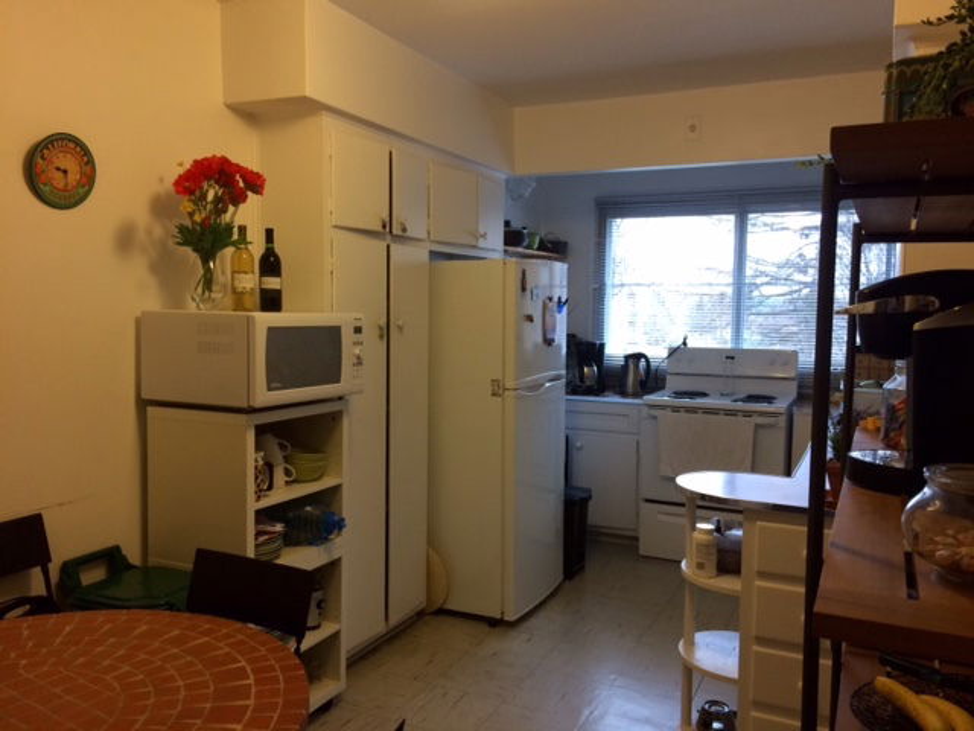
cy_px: 366
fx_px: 816
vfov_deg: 48.2
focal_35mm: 29
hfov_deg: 61.7
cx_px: 487
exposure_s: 1/30
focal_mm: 4.15
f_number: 2.2
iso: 80
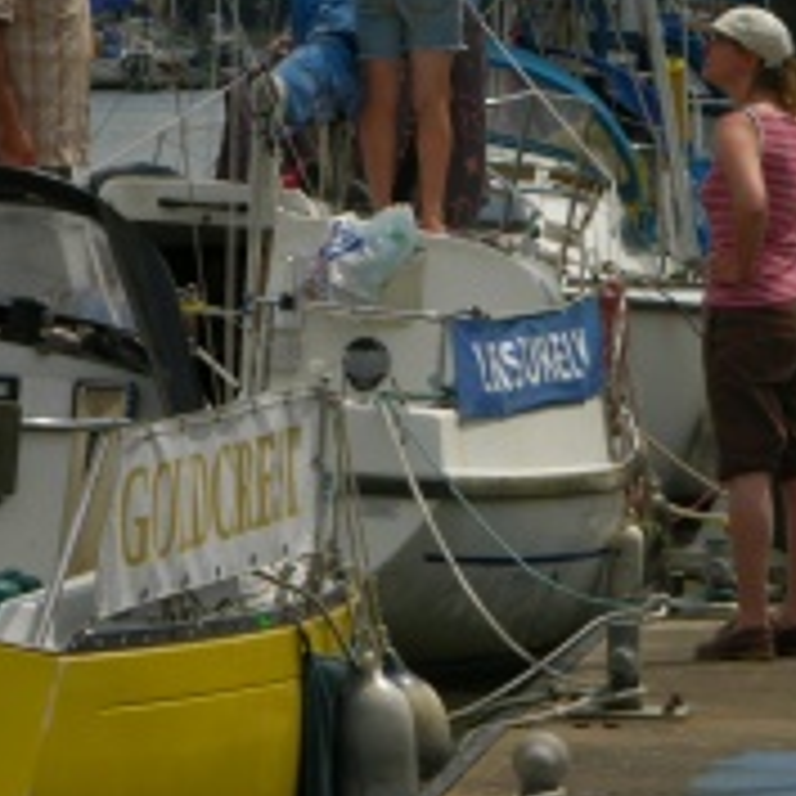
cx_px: 618
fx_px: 10693
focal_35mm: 411
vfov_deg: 4.3
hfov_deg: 4.3
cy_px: 135
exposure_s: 1/253
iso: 50
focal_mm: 41.1
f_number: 7
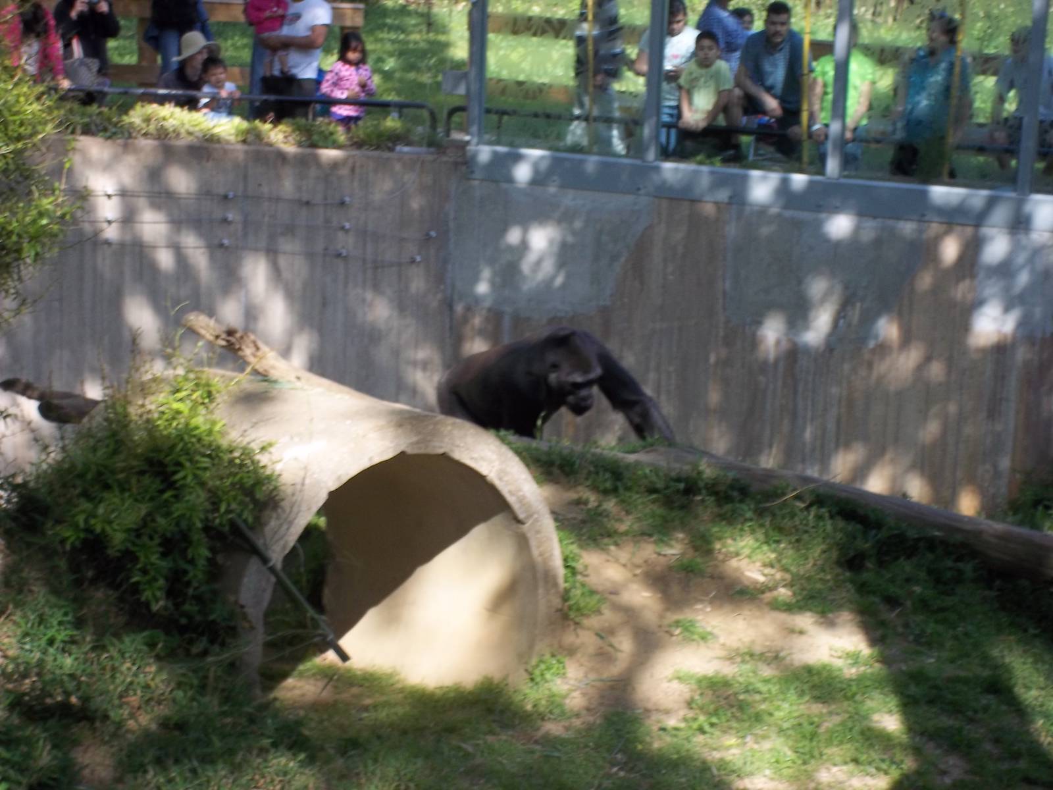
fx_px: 3285
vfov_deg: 13.7
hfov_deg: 18.2
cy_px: 395
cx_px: 526
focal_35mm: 108
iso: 80
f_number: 5.6
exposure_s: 1/125
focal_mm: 19.5
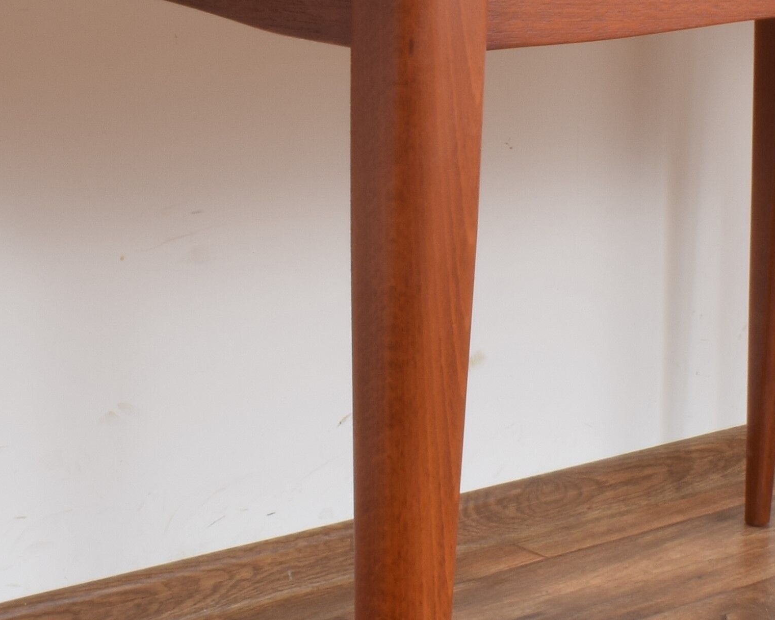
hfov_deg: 19.2
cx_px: 394
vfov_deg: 15.4
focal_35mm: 100
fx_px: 2294
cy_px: 253
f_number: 22
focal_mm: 18
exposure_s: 4
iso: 100
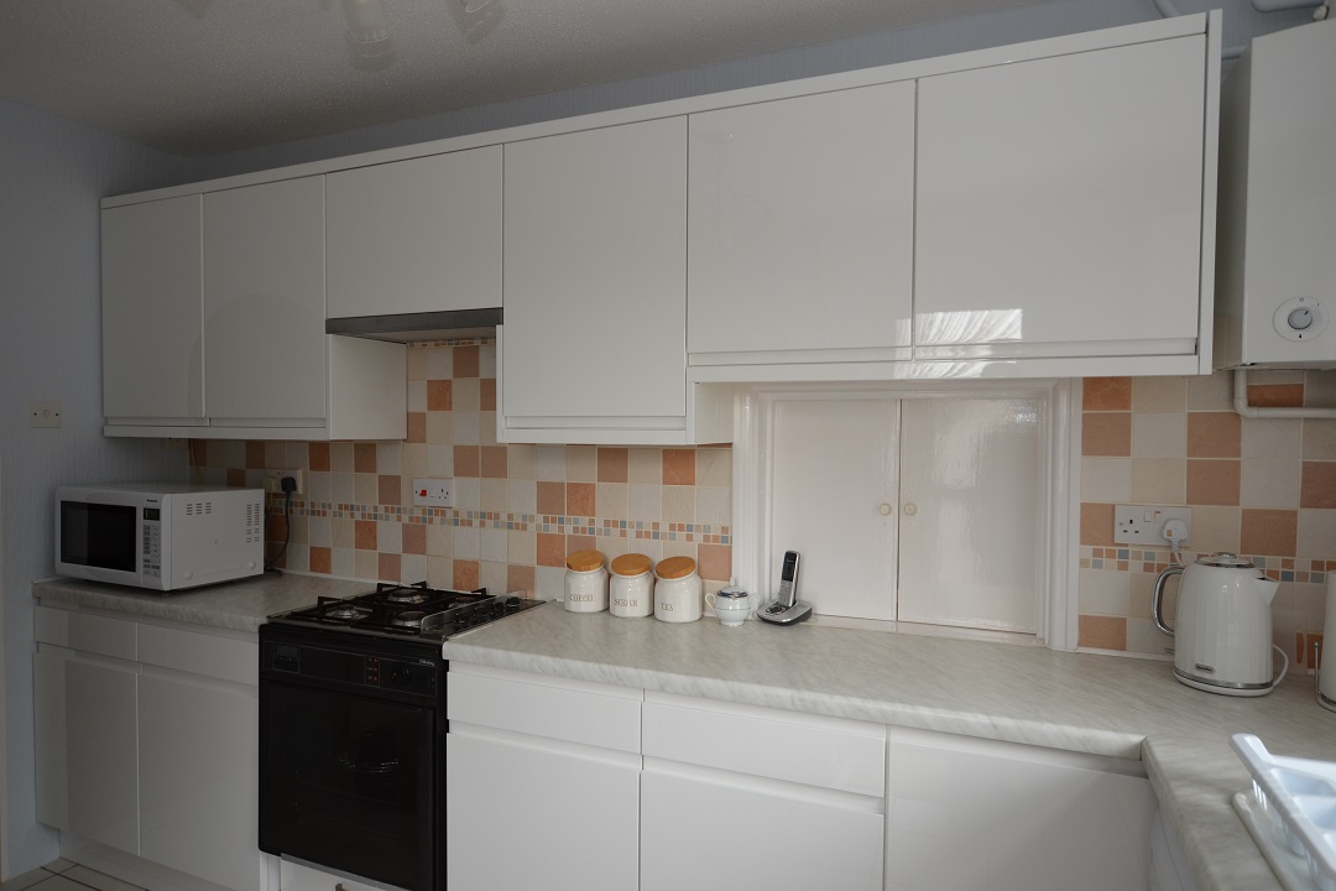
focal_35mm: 21
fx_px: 779
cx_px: 668
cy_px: 446
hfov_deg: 81.2
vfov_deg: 59.5
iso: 360
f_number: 4
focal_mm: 14
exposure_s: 1/60
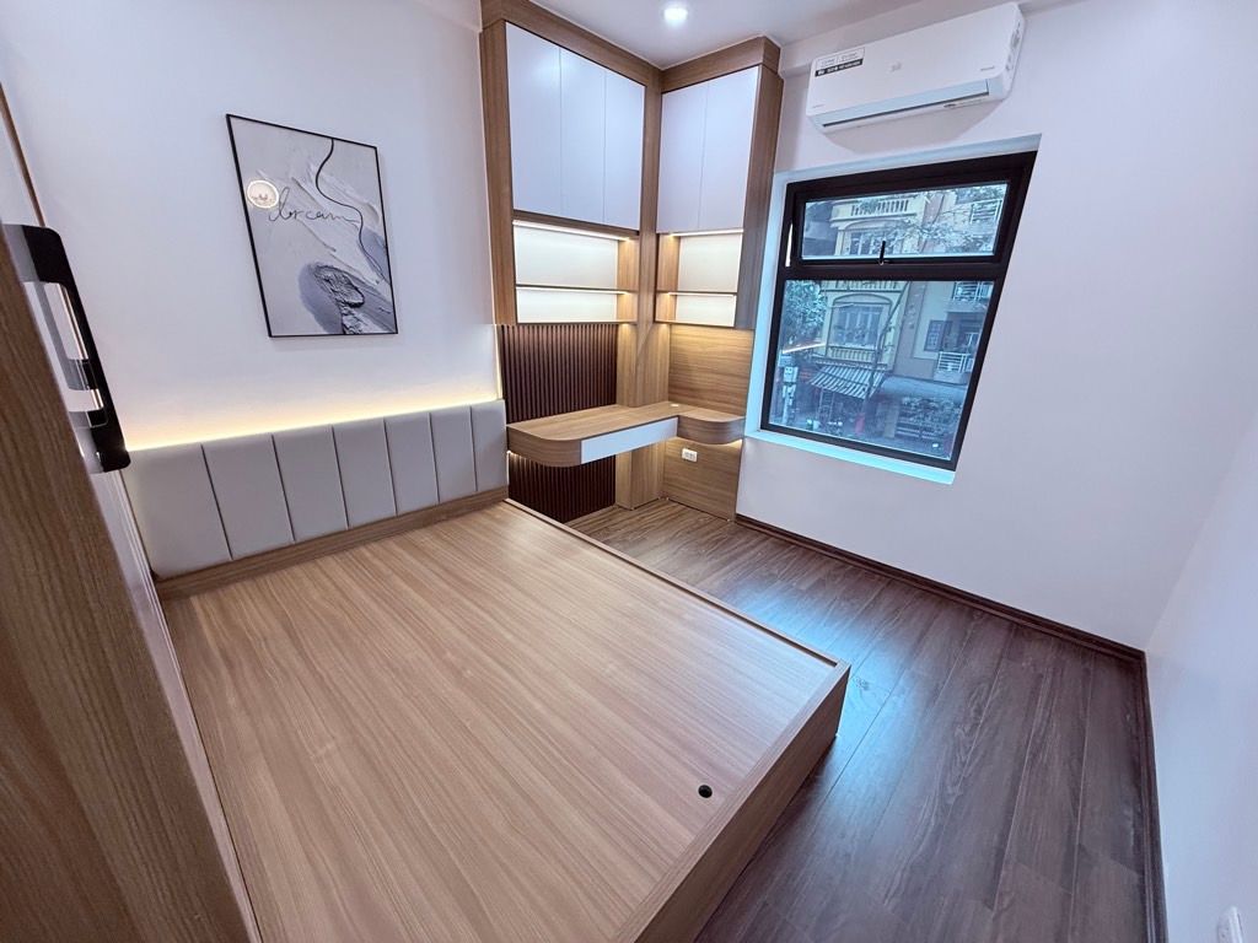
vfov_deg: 85.7
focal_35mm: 14
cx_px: 629
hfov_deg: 102.1
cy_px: 472
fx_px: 509
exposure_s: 1/100
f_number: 2.2
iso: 250
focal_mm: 2.22
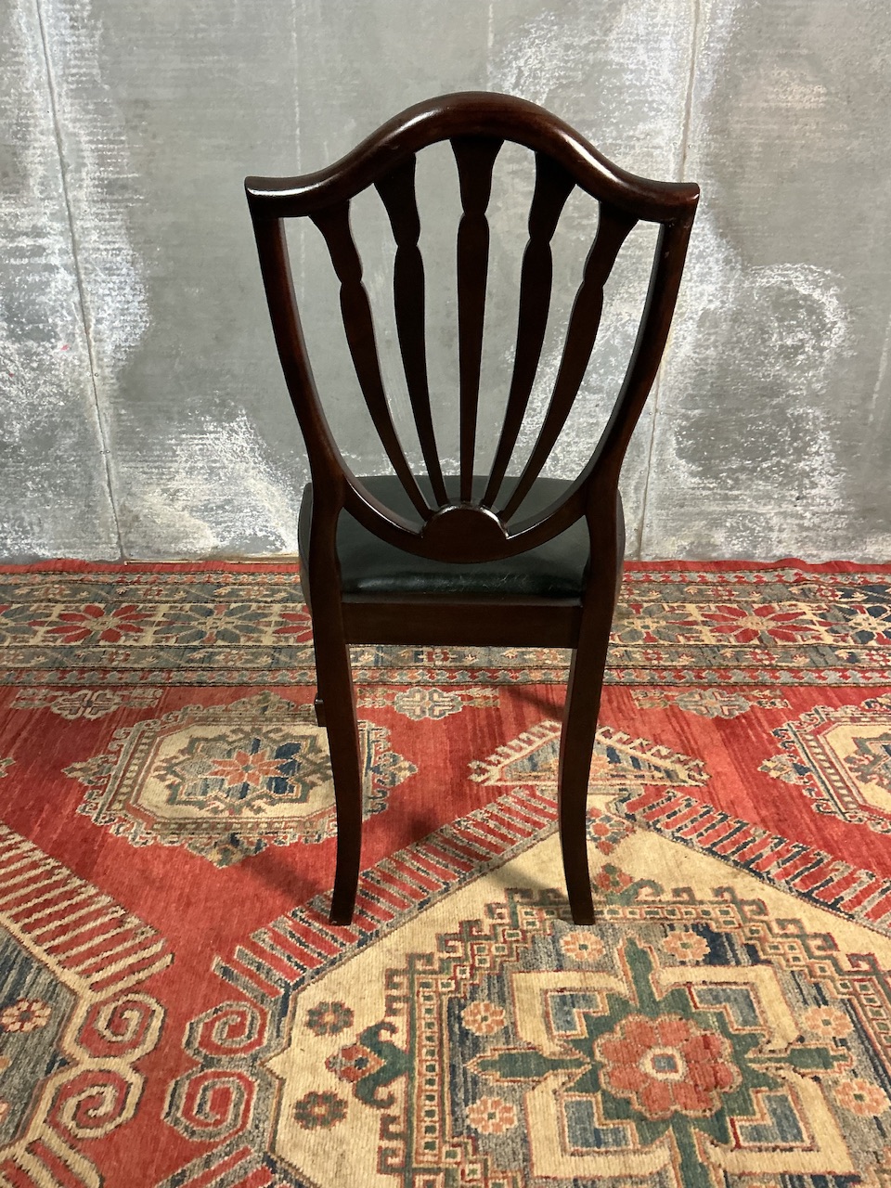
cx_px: 446
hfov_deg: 48.2
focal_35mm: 29
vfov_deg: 61.7
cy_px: 594
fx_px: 995
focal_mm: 3
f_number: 1.8
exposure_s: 1/50
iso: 200
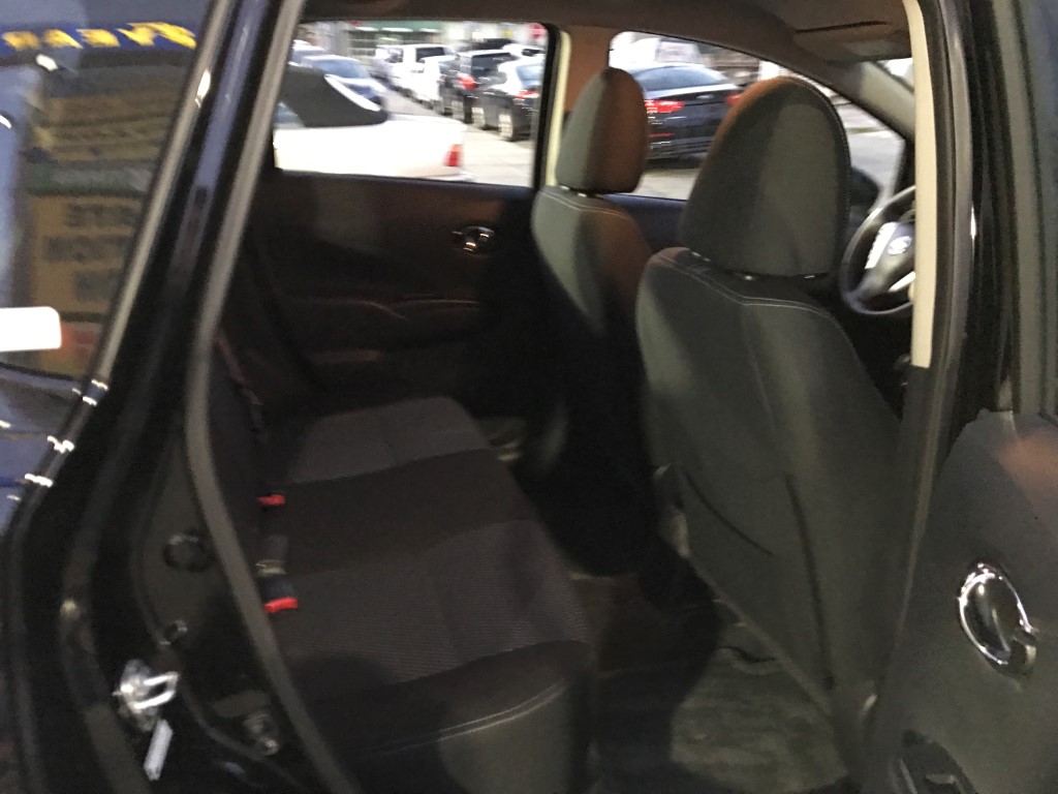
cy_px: 397
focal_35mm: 28
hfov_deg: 63.4
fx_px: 856
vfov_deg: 49.7
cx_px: 529
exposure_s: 1/4
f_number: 1.8
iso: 160
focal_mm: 3.99
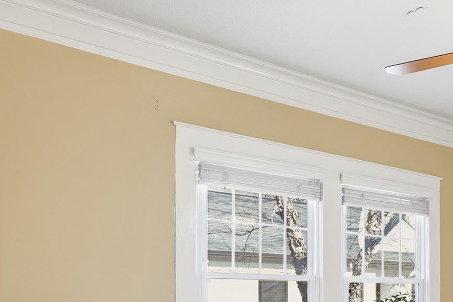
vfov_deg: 32.6
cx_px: 524
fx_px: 478
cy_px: 292
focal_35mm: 38
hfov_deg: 39.1
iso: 250
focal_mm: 16
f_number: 9
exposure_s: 1/30
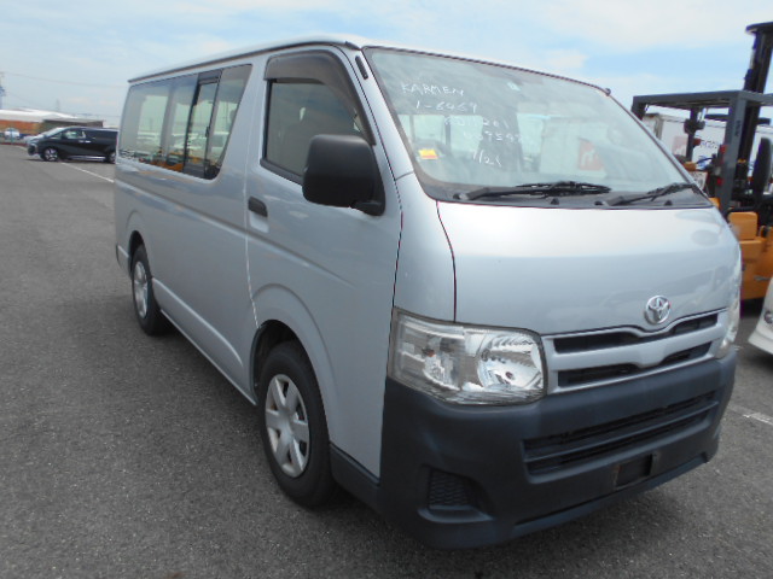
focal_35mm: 26
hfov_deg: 67.3
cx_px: 386
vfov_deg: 53.1
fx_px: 581
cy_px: 290
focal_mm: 4.6
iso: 80
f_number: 3.2
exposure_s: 1/1250
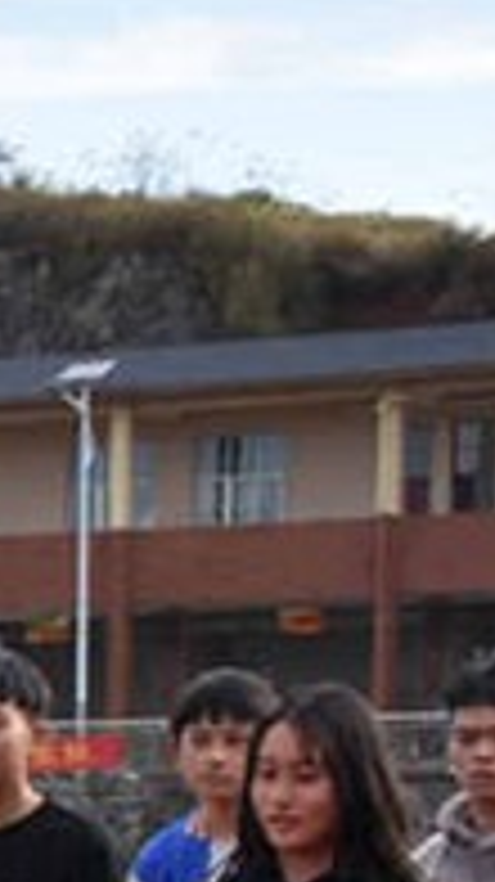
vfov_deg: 9.0
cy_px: 1242
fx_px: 5514
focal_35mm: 236
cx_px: -1476
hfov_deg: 4.7
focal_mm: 27
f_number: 8
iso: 360
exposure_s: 1/500
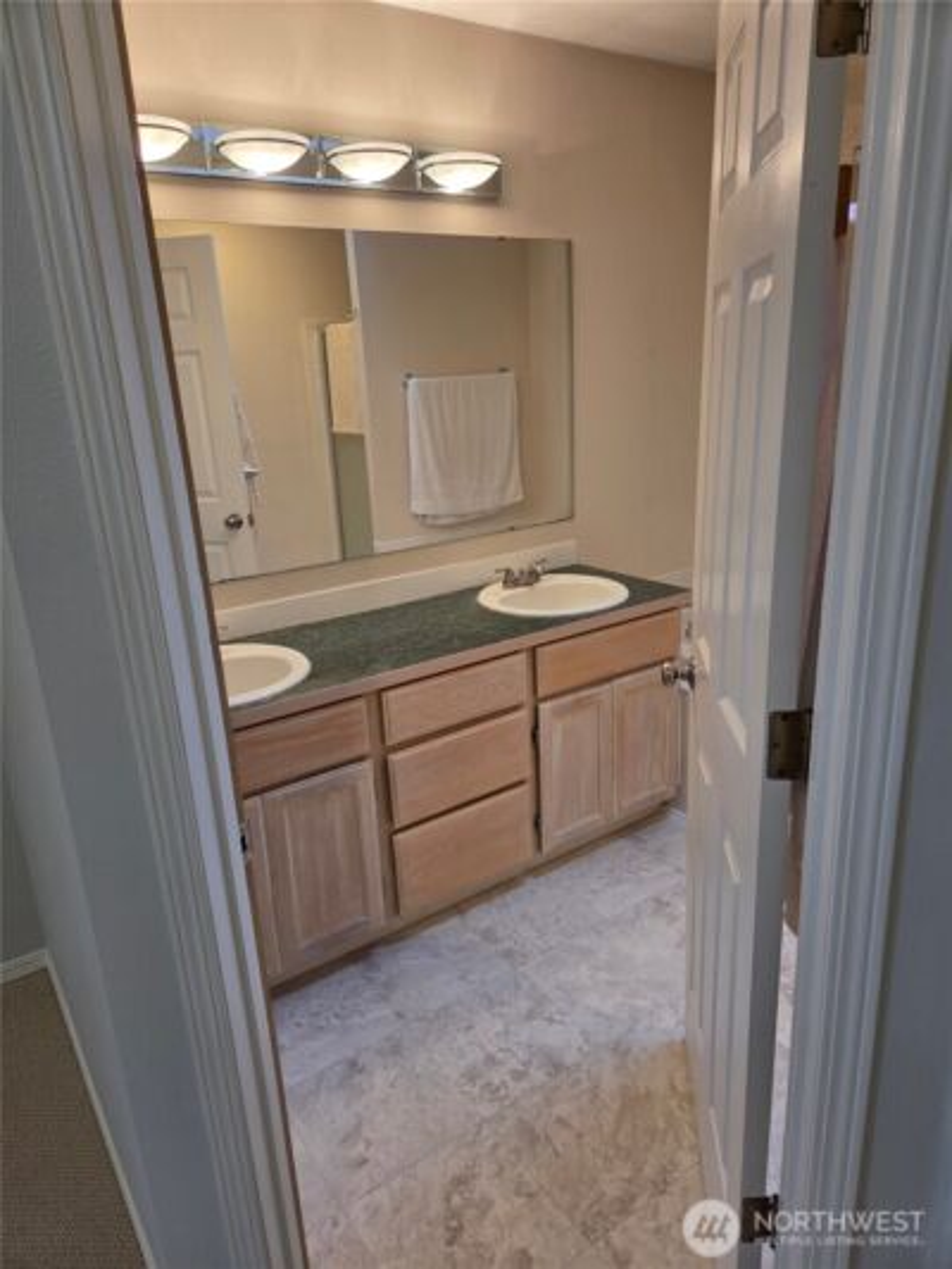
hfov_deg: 58.9
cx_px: 476
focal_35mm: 23
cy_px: 634
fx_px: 843
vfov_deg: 73.9
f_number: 1.8
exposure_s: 1/120
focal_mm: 5.4
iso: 80
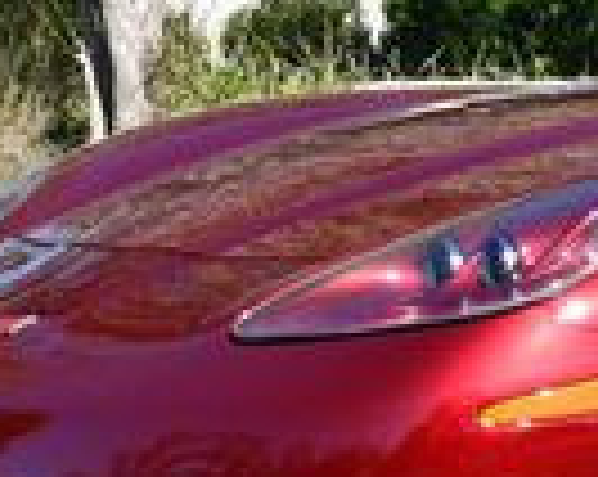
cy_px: -9
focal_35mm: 199
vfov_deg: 7.7
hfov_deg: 9.2
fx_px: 3517
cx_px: 1106
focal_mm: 22
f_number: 8
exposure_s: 1/250
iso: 100
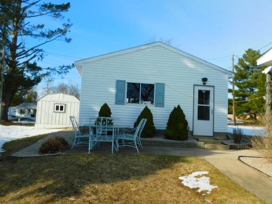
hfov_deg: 60.0
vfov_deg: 46.8
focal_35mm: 30
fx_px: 236
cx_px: 136
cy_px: 102
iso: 125
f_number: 3.2
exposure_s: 1/1000
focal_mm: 5.3
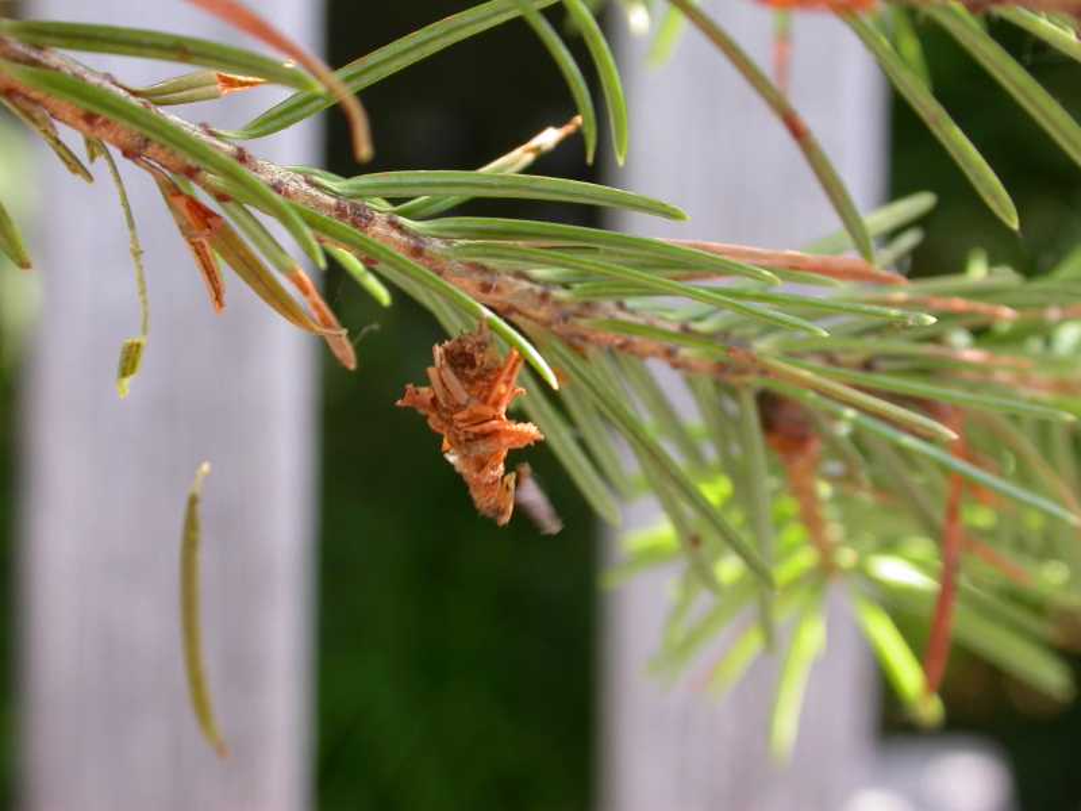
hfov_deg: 25.0
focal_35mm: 78
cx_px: 540
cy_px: 406
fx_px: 2436
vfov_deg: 18.9
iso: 100
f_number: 4.4
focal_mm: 16.2
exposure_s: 1/71.5
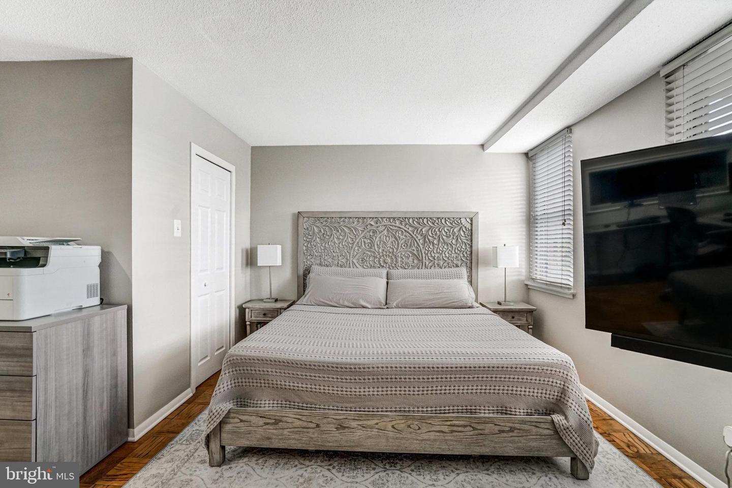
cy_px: 244
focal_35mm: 16
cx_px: 366
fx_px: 325
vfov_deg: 73.7
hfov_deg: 96.7
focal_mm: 16
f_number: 8
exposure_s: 1/30
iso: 1250
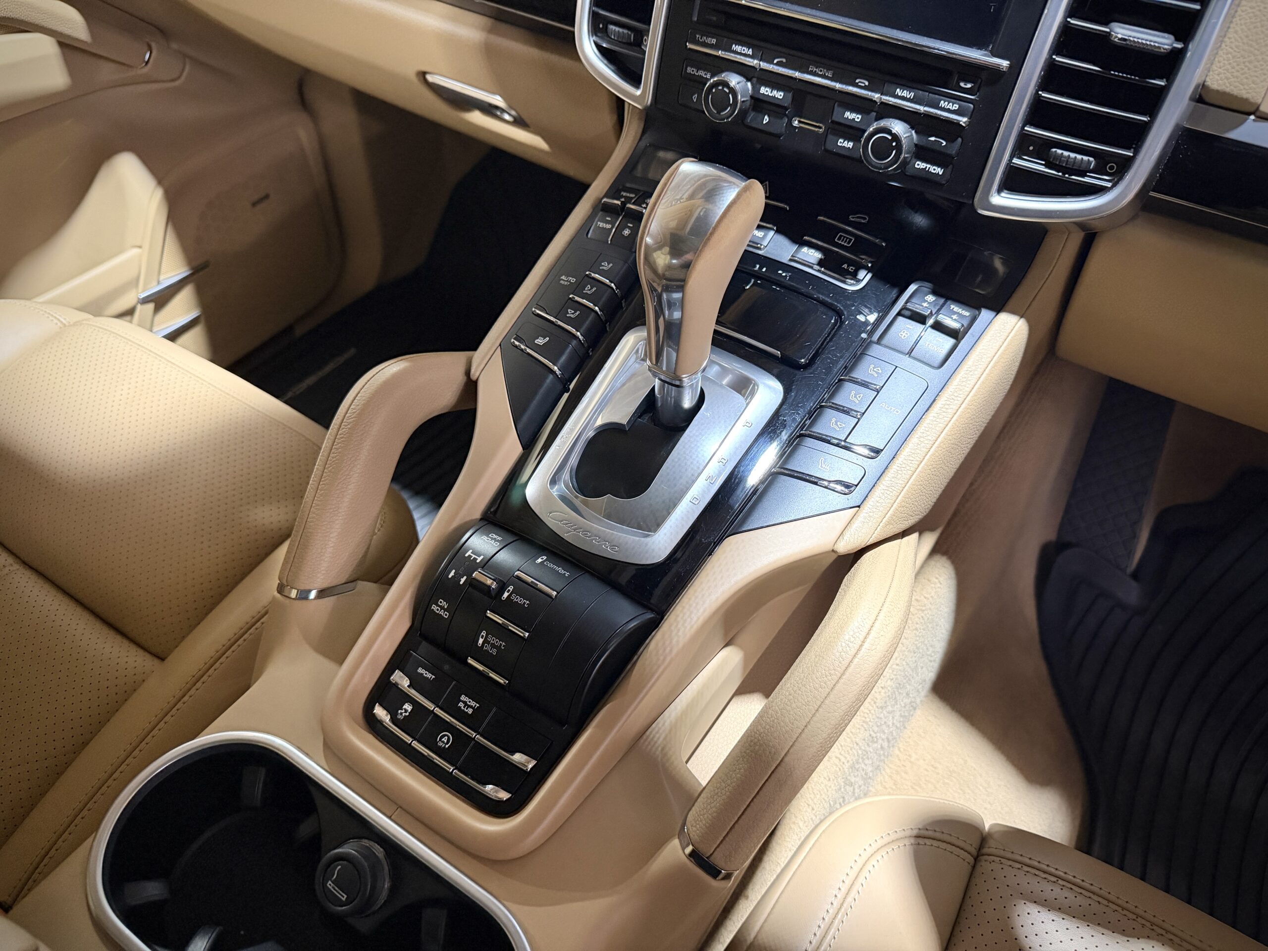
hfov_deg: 71.6
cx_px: 634
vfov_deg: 56.8
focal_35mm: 24
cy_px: 476
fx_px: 879
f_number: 1.78
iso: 800
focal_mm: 6.76
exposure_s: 1/50
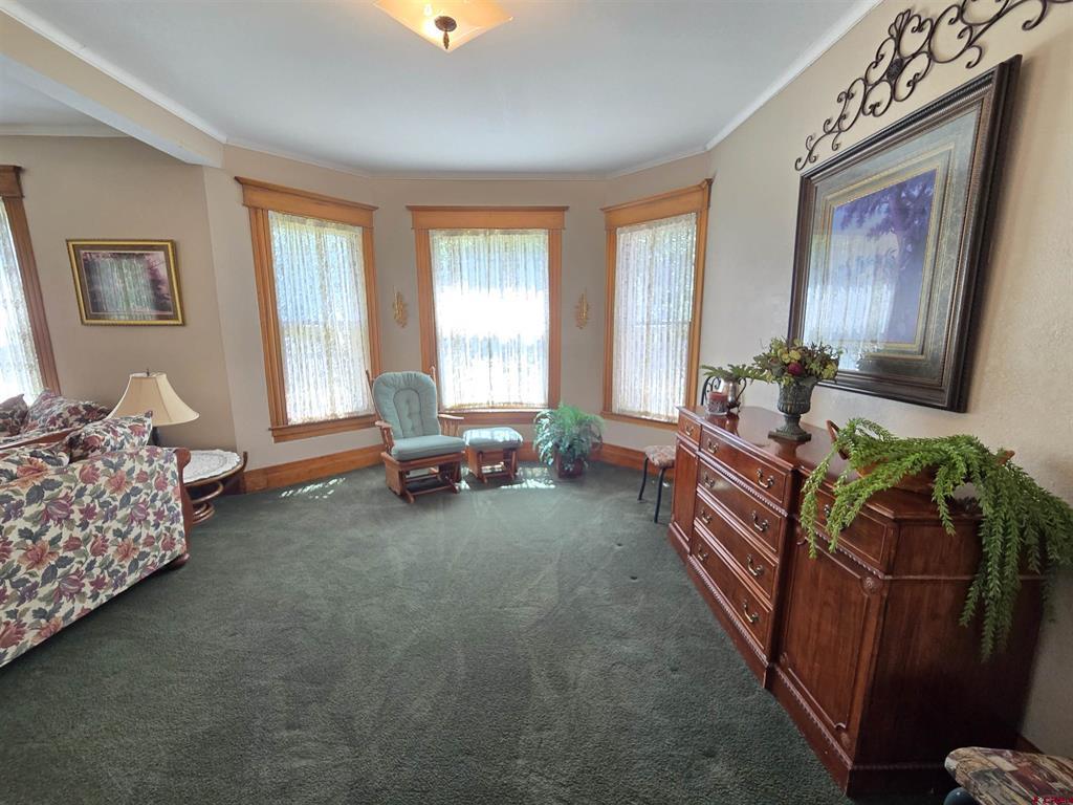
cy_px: 402
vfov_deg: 89.9
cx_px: 536
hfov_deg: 106.2
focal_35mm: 13
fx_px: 403
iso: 160
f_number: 2.2
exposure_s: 1/60
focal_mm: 2.2
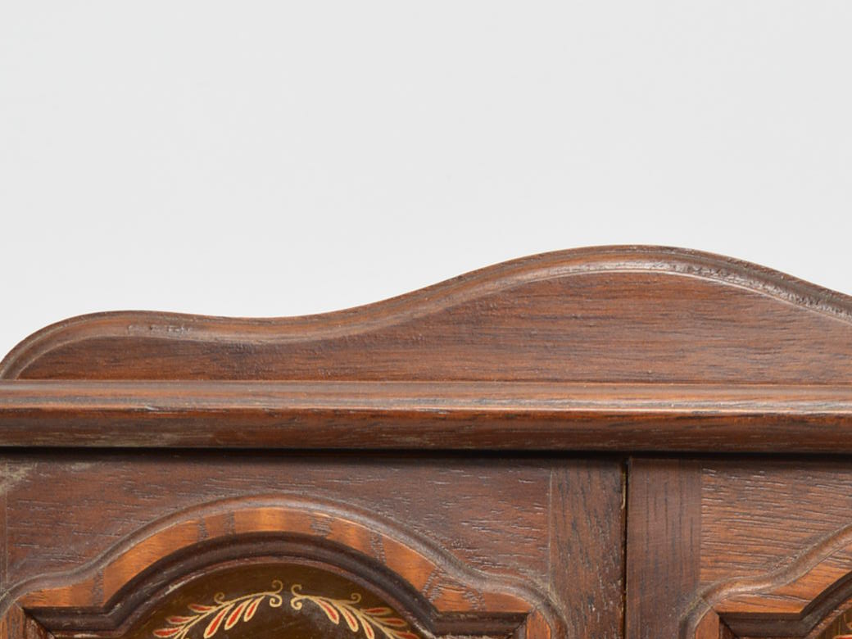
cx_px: 583
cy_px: 1218
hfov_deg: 19.6
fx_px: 2461
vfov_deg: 13.1
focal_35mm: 100
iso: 400
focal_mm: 24
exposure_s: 1/80
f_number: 9
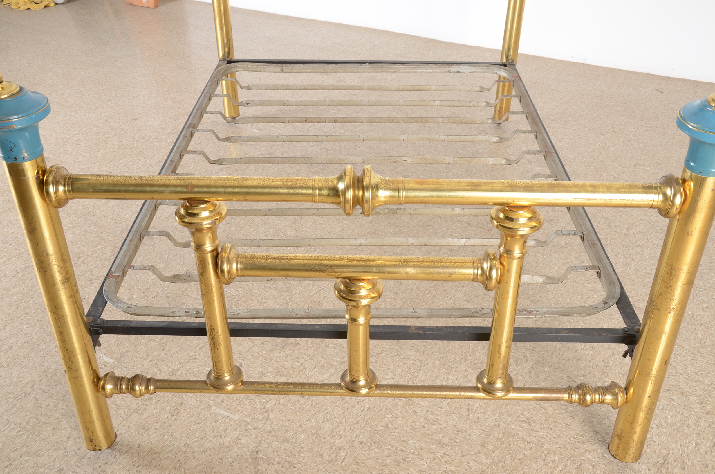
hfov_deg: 53.2
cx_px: 358
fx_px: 714
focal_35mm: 36
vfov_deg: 36.7
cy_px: 237
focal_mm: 24
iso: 125
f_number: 10
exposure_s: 1/125
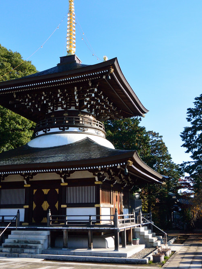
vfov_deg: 46.8
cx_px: 97
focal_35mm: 40
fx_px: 311
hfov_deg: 36.0
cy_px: 132
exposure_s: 1/500
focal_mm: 10
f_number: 4
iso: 160
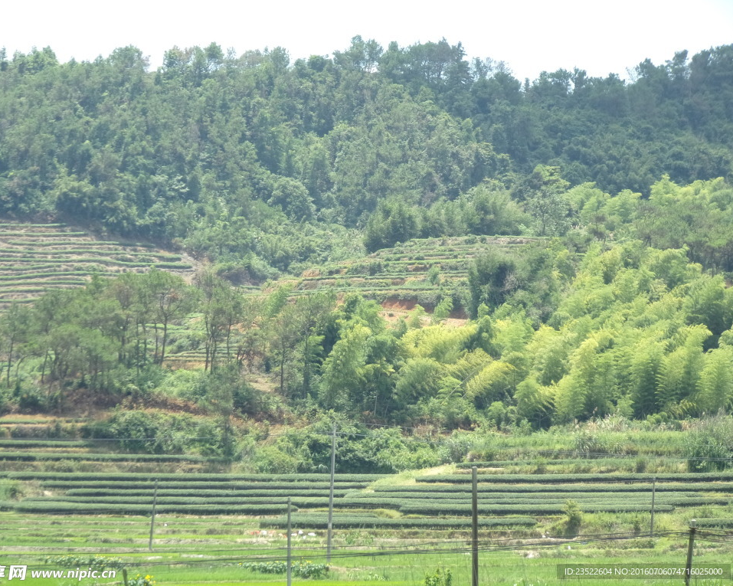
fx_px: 3535
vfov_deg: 9.5
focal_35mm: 163
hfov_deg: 11.8
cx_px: 346
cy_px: 293
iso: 80
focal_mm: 28
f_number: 5.6
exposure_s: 1/140
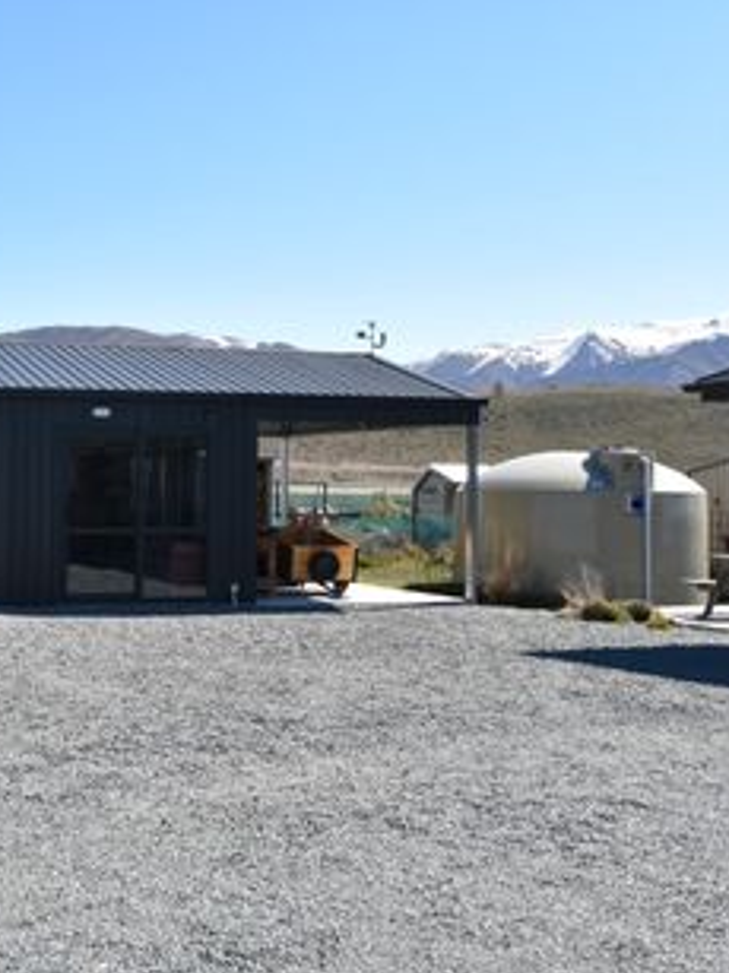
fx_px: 1489
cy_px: 486
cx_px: 38
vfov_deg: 36.2
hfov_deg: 26.4
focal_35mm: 53
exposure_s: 1/400
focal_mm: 24
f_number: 10
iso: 200
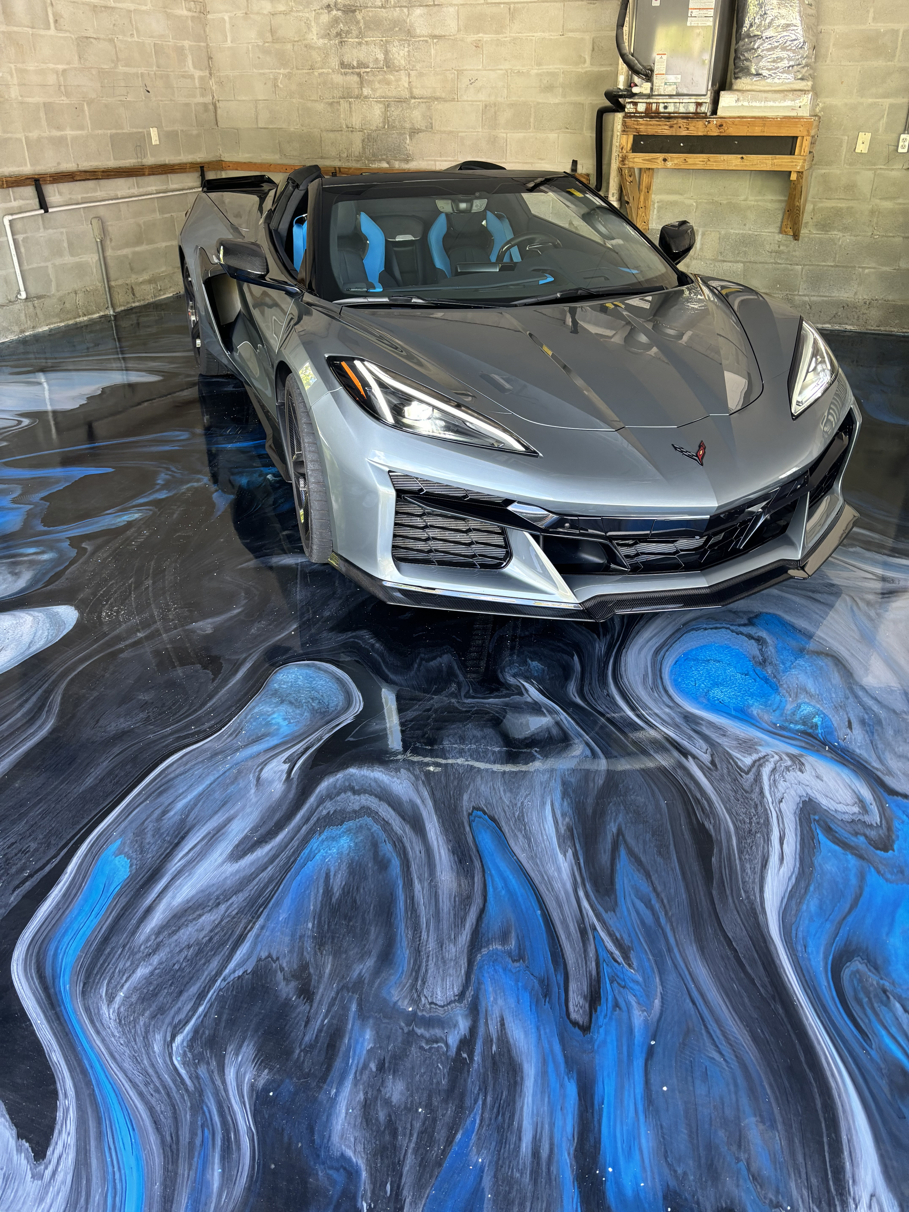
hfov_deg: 53.1
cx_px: 454
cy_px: 606
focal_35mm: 26
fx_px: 910
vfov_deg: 67.3
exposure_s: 1/75
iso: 125
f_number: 1.6
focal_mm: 5.96
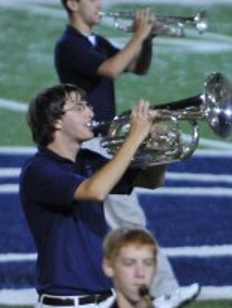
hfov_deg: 1.8
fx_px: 7473
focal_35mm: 838
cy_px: 269
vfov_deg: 2.4
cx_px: 164
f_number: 2.8
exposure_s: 1/200
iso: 1600
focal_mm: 200
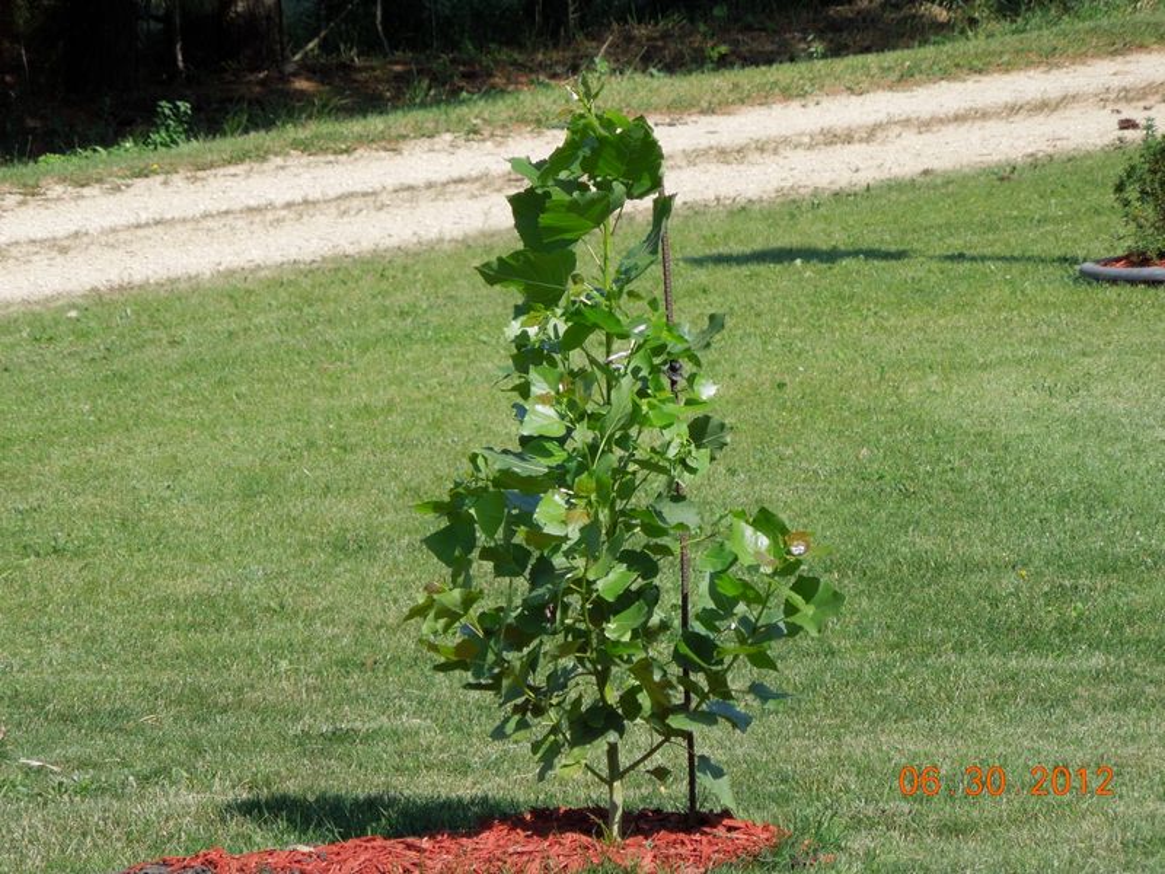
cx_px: 582
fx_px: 8111
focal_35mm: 241
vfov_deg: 6.2
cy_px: 437
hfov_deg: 8.2
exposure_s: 1/400
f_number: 5.1
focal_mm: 43.4
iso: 100
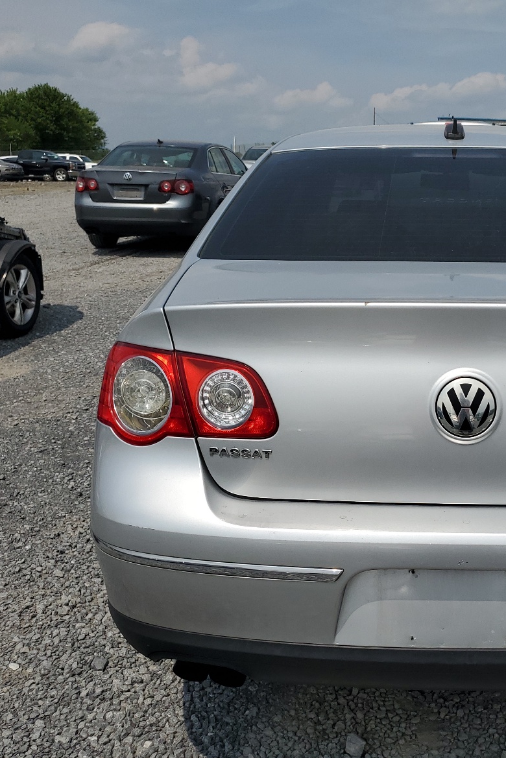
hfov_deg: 34.1
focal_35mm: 37
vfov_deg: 51.9
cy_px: 388
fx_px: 780
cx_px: 451
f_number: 1.5
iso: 50
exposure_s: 1/10000
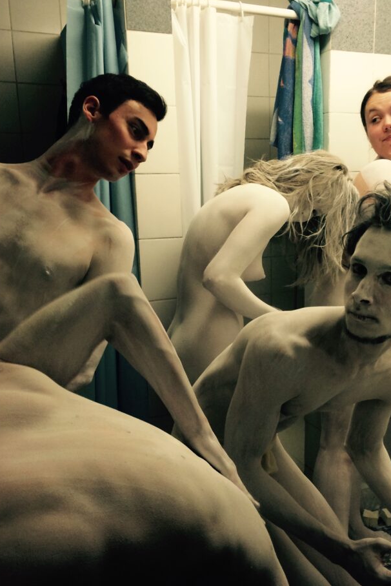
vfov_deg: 55.7
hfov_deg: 38.9
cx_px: 217
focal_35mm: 34
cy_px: 318
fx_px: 553
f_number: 2.2
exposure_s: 1/33
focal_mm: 4.15
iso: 50
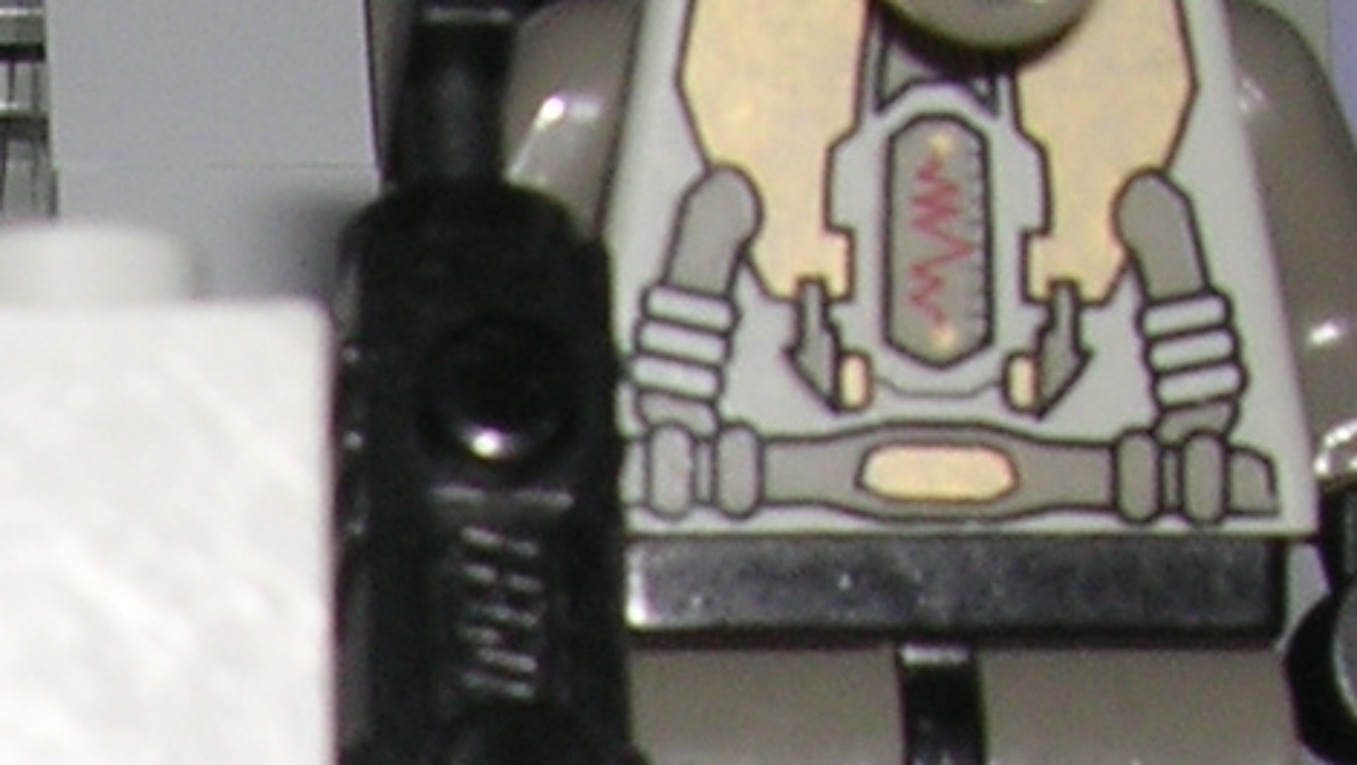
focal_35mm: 204
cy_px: 2009
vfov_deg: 5.7
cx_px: -863
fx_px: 7345
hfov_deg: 10.1
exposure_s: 1/60.1
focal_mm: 6.6
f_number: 5.9
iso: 100
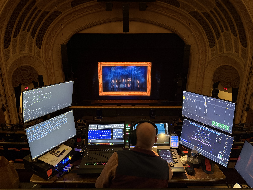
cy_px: 95
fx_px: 175
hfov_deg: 71.6
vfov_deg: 56.8
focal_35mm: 24
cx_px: 126
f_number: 1.78
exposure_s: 1/36
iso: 1000
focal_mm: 6.76
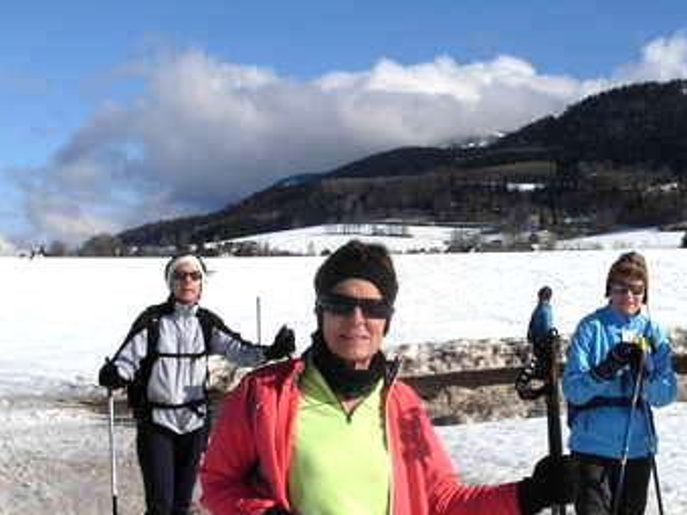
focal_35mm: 67
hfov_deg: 28.9
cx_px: 426
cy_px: 291
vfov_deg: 21.9
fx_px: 1330
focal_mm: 6.3
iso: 79
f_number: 4.9
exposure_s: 1/1933
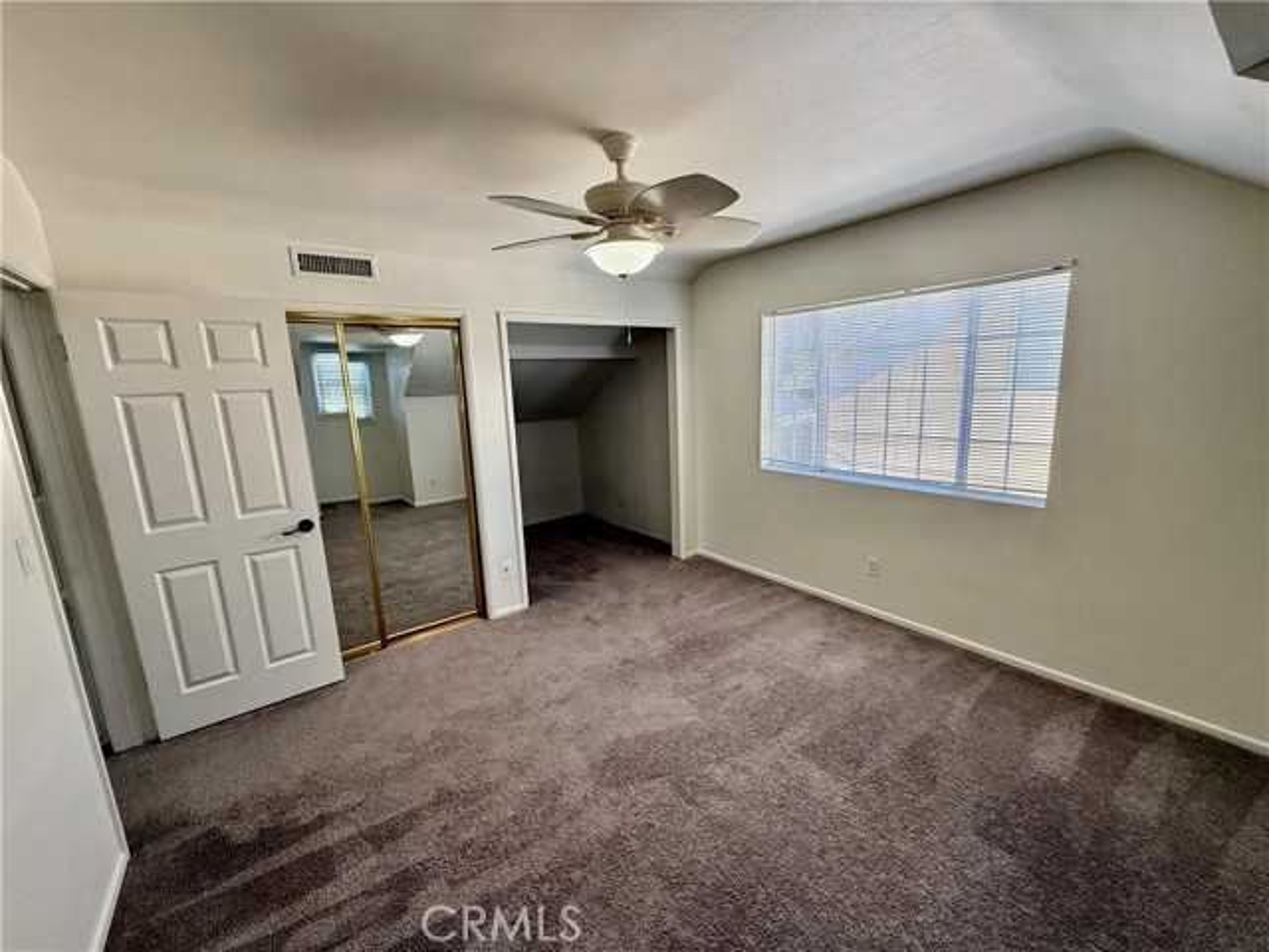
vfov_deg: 85.7
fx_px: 513
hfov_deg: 102.1
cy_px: 476
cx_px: 634
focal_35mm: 14
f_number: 2.2
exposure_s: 1/120
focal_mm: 2.22
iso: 160
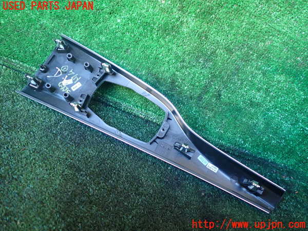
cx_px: 154
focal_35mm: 30
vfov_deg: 46.8
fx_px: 267
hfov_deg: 60.0
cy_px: 116
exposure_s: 1/30
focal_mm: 5.4
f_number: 2.3
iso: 400
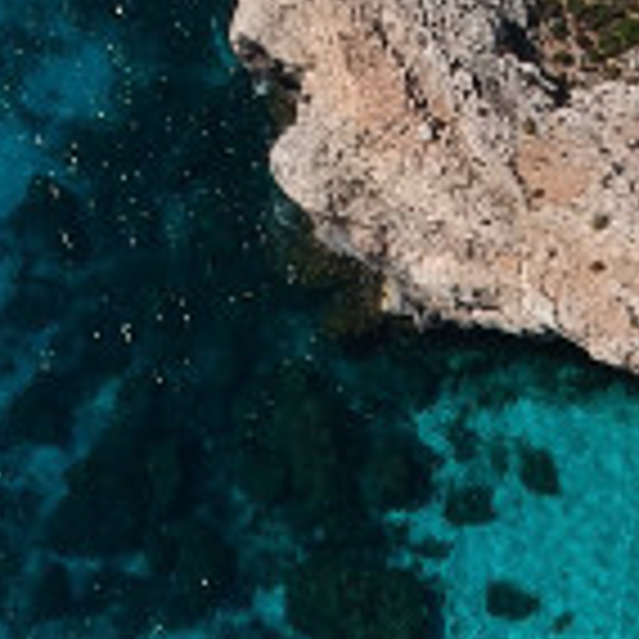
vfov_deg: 10.6
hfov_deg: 11.1
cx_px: 594
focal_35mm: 156
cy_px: 1130
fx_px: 3258
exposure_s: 1/1600
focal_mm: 4.5
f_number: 2.6
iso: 100
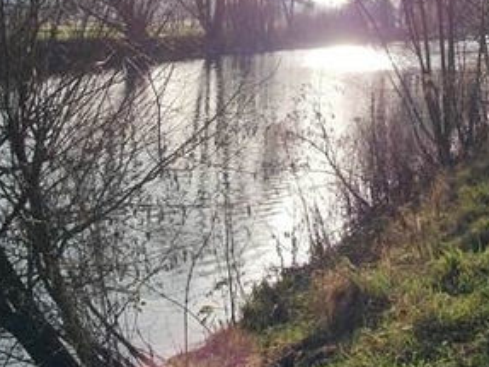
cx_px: 233
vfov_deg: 21.6
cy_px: 72
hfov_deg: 29.0
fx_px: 946
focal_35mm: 67
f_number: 8.8
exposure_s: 1/200
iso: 80
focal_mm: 5.7
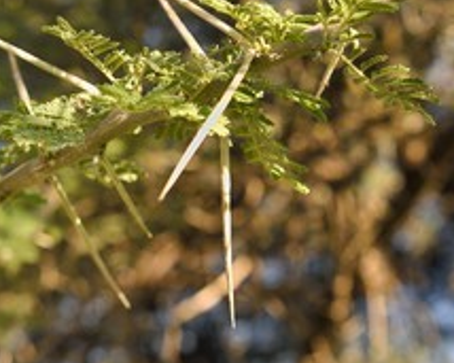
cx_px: 191
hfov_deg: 27.1
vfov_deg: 21.8
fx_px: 940
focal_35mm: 70
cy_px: 123
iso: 200
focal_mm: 38
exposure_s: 1/250
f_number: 5.6
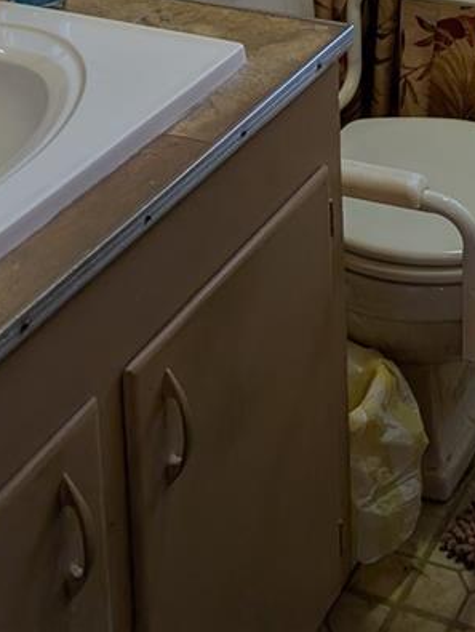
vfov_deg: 21.9
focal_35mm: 73
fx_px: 1333
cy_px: -326
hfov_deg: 19.5
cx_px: 500
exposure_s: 1/208
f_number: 1.68
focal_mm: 6.9
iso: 15
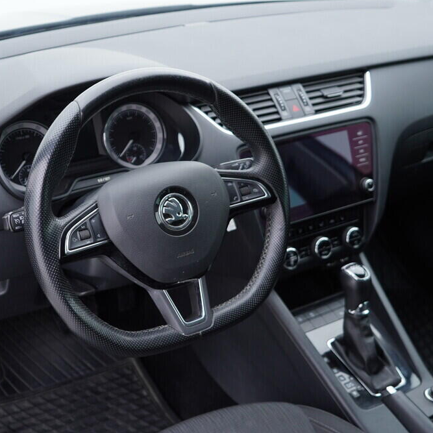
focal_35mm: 47
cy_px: 219
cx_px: 147
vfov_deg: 36.1
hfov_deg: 35.7
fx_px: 665
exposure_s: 1/40
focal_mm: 24
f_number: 2.8
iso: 160
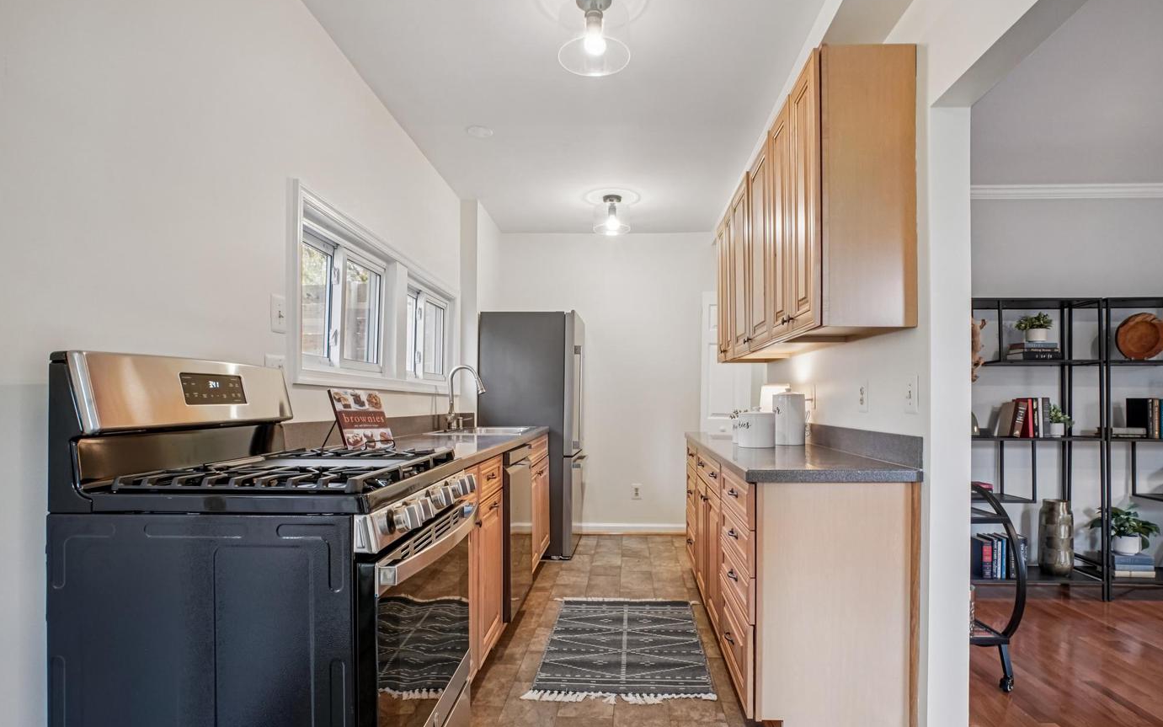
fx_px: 556
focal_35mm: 18
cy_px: 392
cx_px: 576
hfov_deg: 92.6
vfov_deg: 66.3
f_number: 8
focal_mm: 11
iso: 500
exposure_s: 1/10
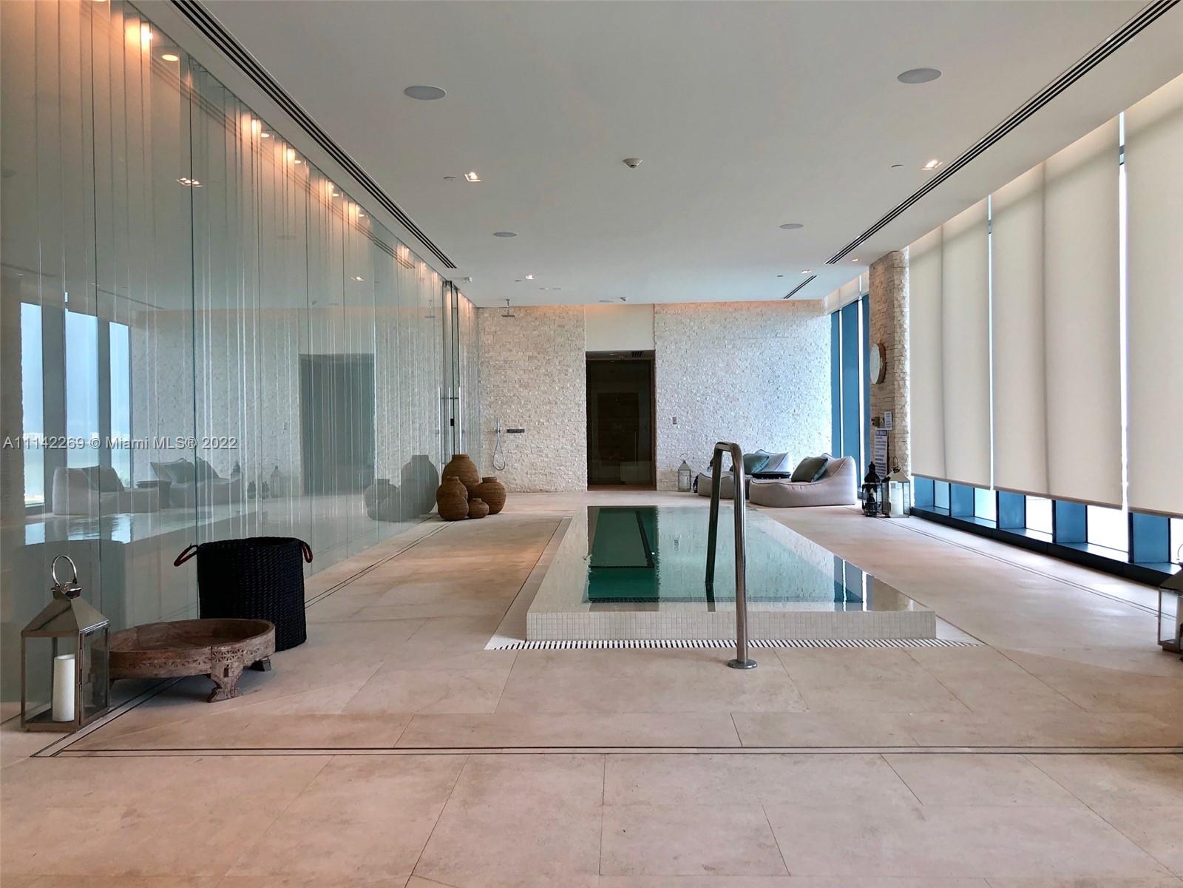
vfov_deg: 49.7
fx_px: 957
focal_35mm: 28
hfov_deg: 63.4
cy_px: 444
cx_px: 592
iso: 25
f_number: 1.8
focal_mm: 4
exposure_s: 1/120
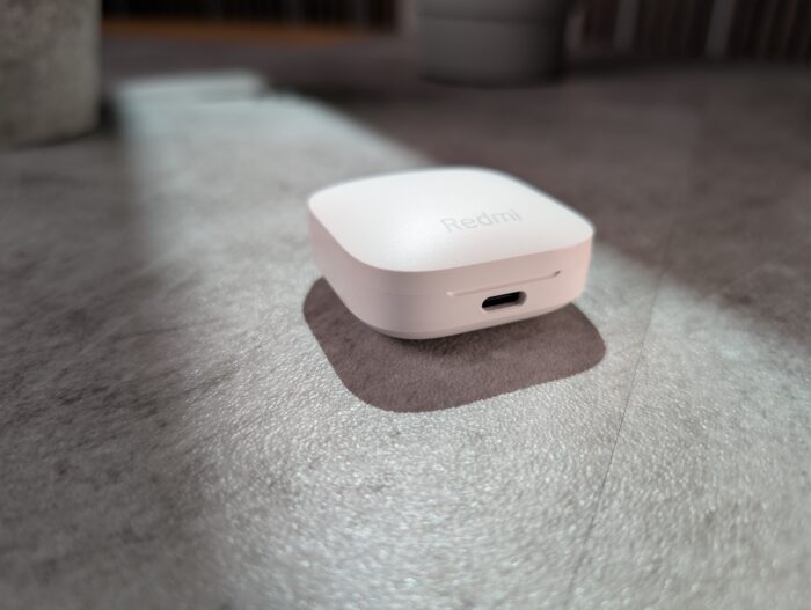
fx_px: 563
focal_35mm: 24
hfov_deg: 71.5
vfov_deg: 56.9
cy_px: 305
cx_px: 406
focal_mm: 6.9
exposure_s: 1/15.1
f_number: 1.68
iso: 26
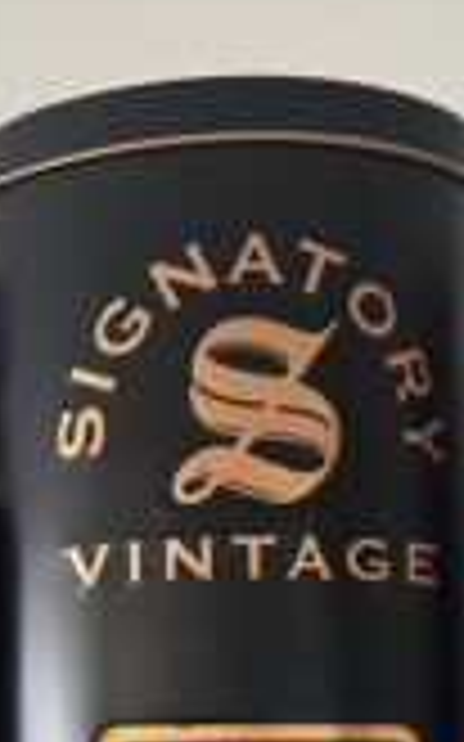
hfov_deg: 18.8
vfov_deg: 29.2
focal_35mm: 67
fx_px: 1357
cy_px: 688
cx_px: -9
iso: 125
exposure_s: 1/64
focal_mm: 5.1
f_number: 1.6
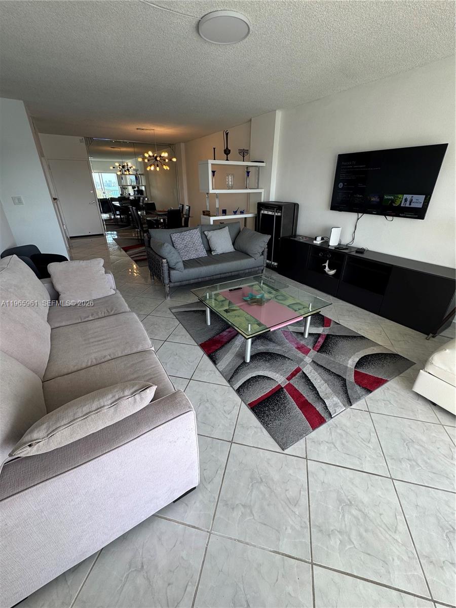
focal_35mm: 14
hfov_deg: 85.7
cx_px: 228
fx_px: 246
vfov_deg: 102.1
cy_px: 304
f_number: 2.2
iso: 40
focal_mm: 2.22
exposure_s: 1/135
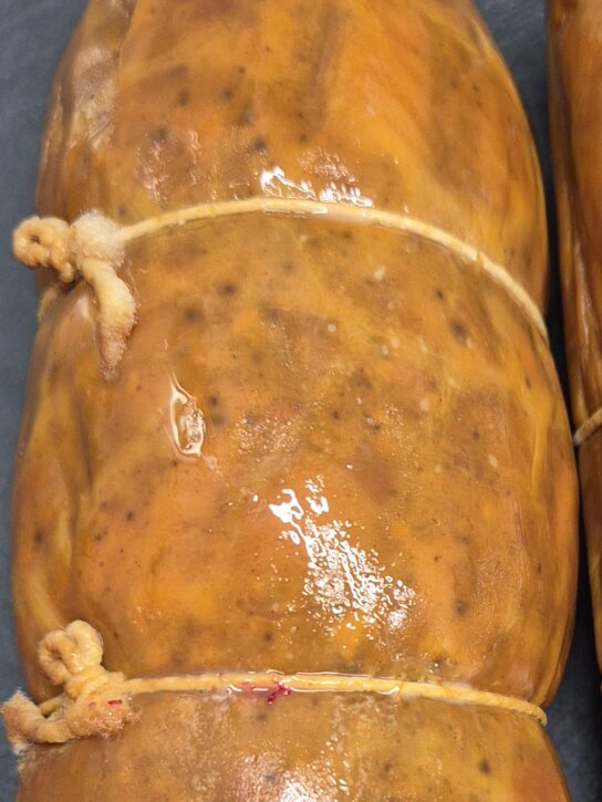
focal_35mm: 65
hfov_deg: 22.1
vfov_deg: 28.0
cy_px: 803
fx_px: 1507
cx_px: 531
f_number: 1.8
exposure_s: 1/100
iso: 250
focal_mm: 5.4
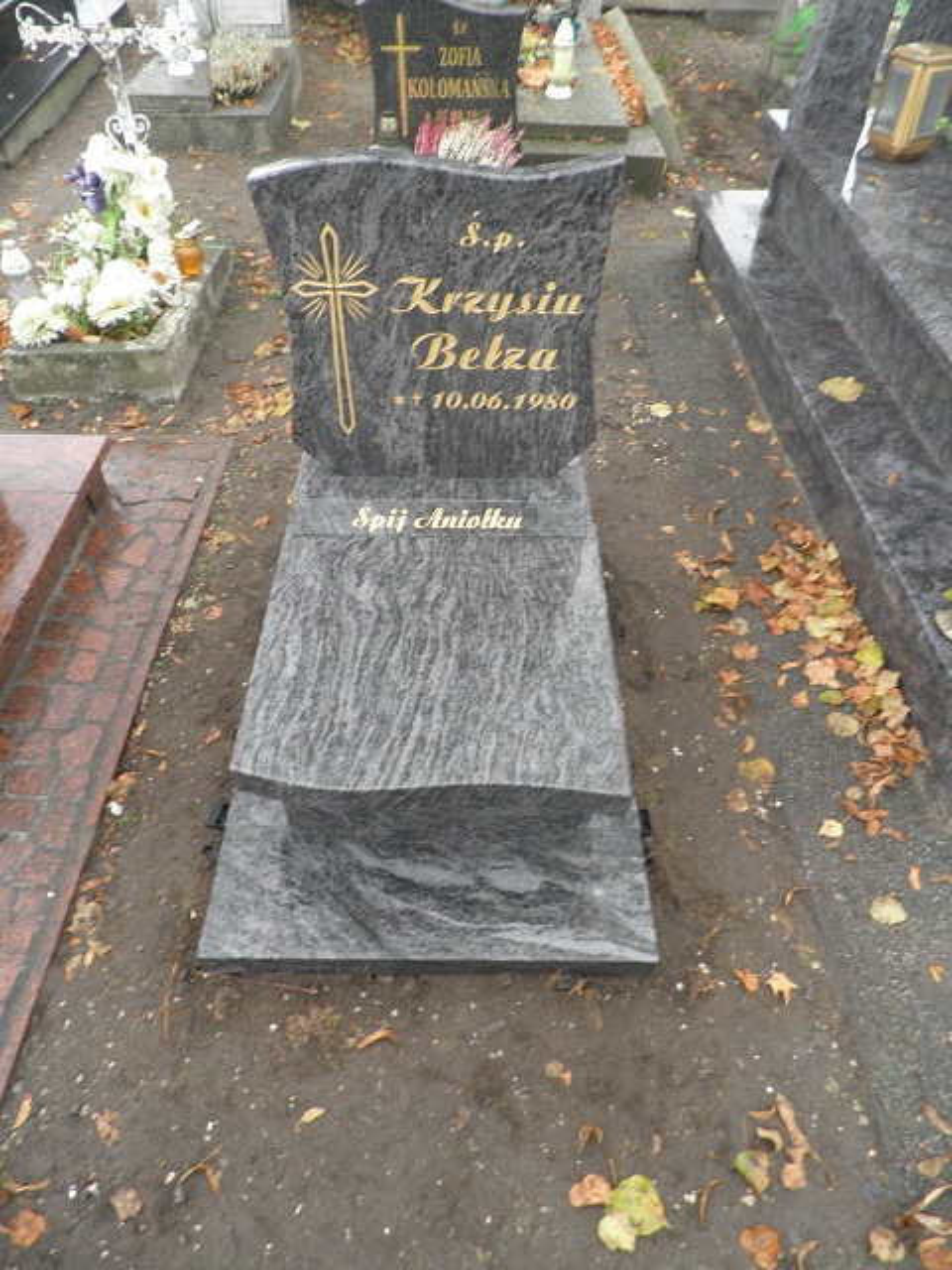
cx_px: 476
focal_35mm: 24
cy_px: 635
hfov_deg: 56.8
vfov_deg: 71.6
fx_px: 880
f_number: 3.3
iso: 125
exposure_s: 1/30
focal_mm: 4.3
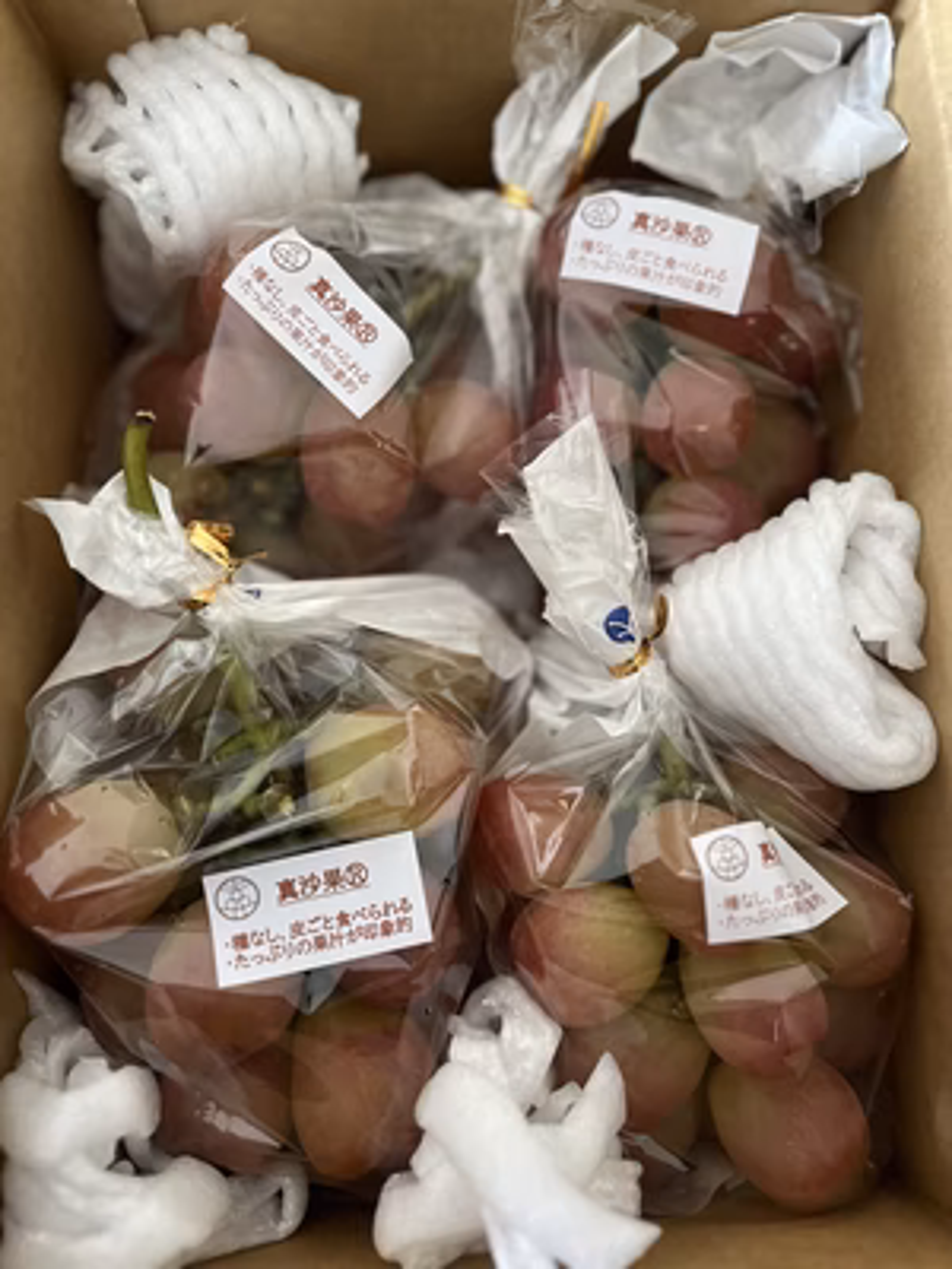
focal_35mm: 26
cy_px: 634
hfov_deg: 53.1
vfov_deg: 67.3
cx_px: 476
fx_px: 953
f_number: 1.6
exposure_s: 1/47
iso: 500
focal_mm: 5.1
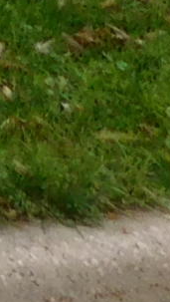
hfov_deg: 3.9
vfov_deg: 7.2
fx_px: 1982
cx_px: -928
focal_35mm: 248
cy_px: -741
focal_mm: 4
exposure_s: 1/400
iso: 125
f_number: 3
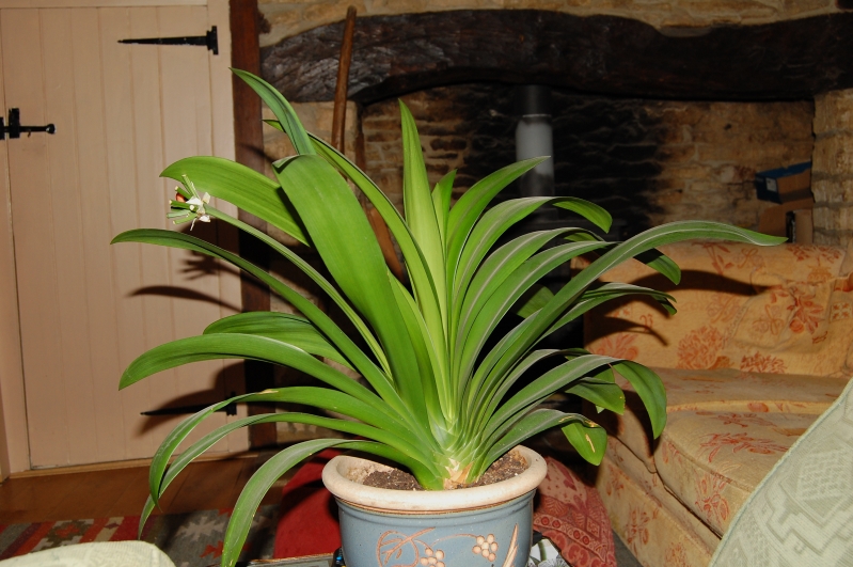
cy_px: 284
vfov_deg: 34.1
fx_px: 923
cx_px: 426
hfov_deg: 49.6
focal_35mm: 39
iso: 400
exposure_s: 1/250
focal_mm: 26
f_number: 7.1
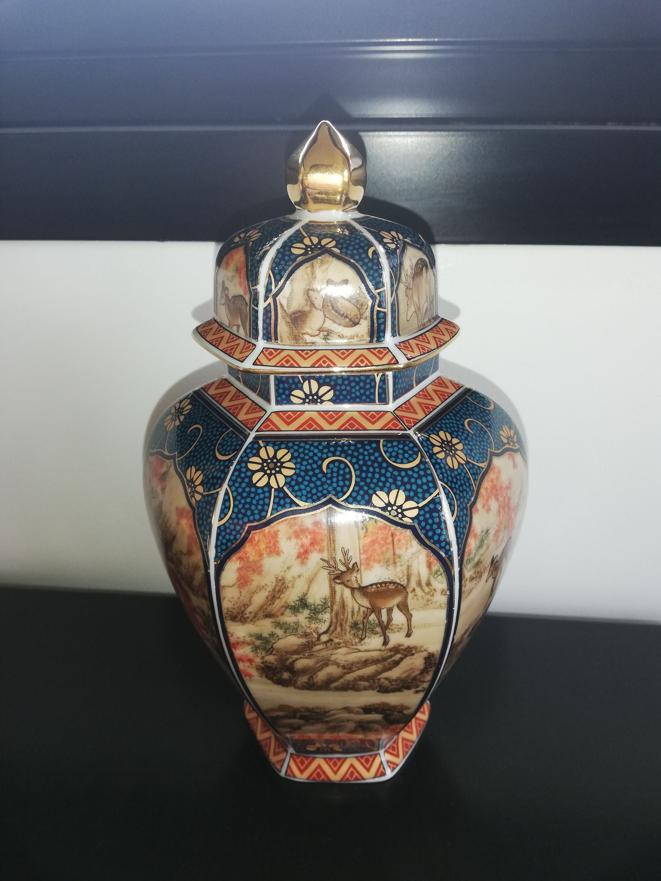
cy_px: 440
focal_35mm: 26
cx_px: 330
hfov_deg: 53.1
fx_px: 662
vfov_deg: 67.3
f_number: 2.2
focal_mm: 3.81
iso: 100
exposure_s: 1/100
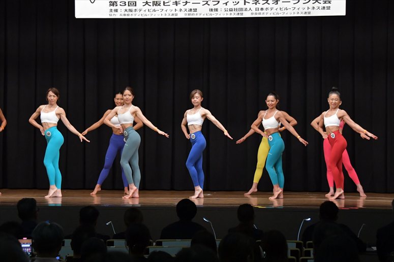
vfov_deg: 11.7
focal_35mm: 117
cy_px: 131
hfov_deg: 17.5
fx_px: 1280
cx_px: 197
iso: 5000
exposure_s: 1/400
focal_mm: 78
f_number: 5.6
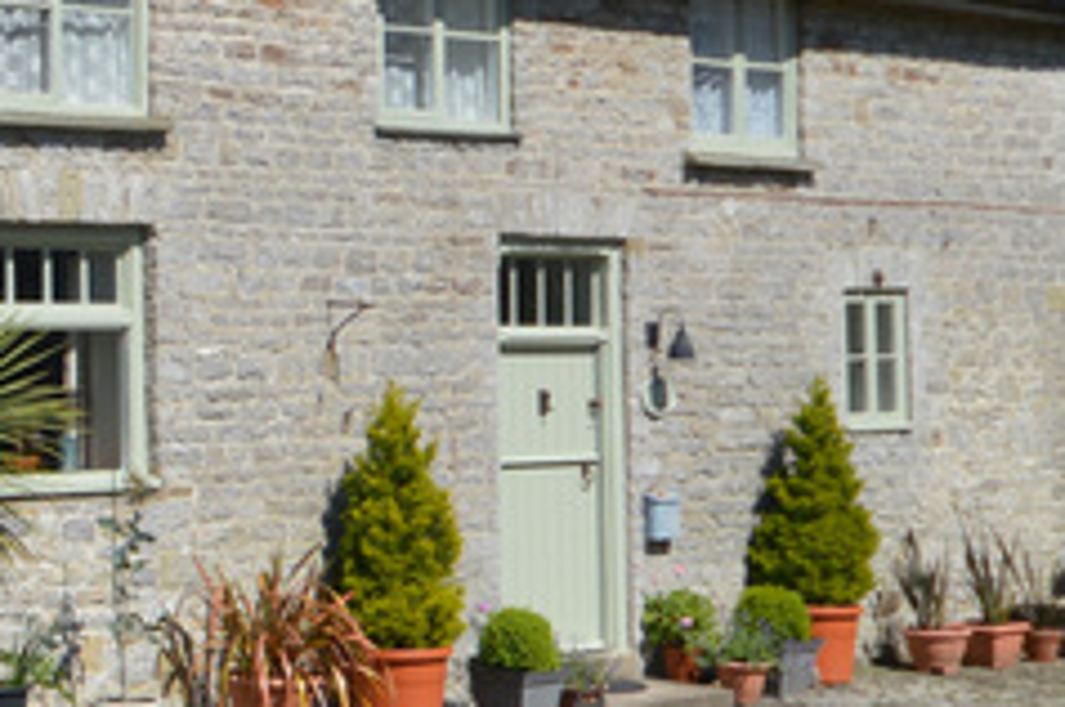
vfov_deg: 16.6
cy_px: 304
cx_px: -320
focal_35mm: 82
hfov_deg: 22.2
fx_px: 2423
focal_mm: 12
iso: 100
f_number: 9
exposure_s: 1/400
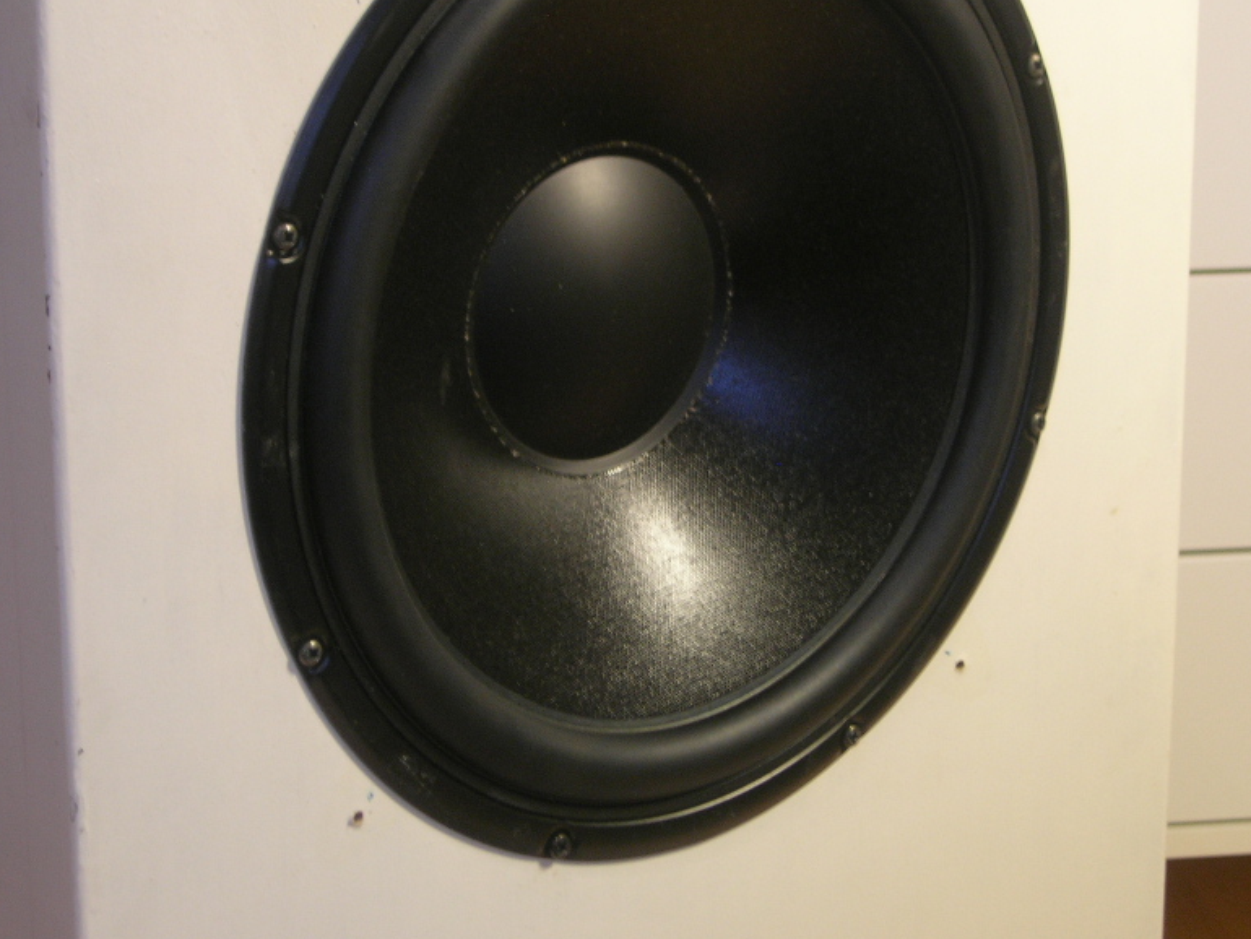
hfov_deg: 18.0
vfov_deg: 13.6
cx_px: 651
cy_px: 336
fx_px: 3940
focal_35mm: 109
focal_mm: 17
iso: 74
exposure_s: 1/4
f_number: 4
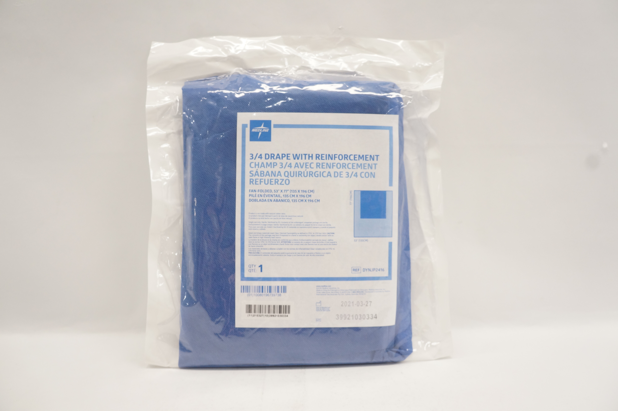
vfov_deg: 47.8
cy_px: 206
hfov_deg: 67.4
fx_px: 463
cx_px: 309
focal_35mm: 27
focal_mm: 18
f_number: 6.3
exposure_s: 1/160
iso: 800
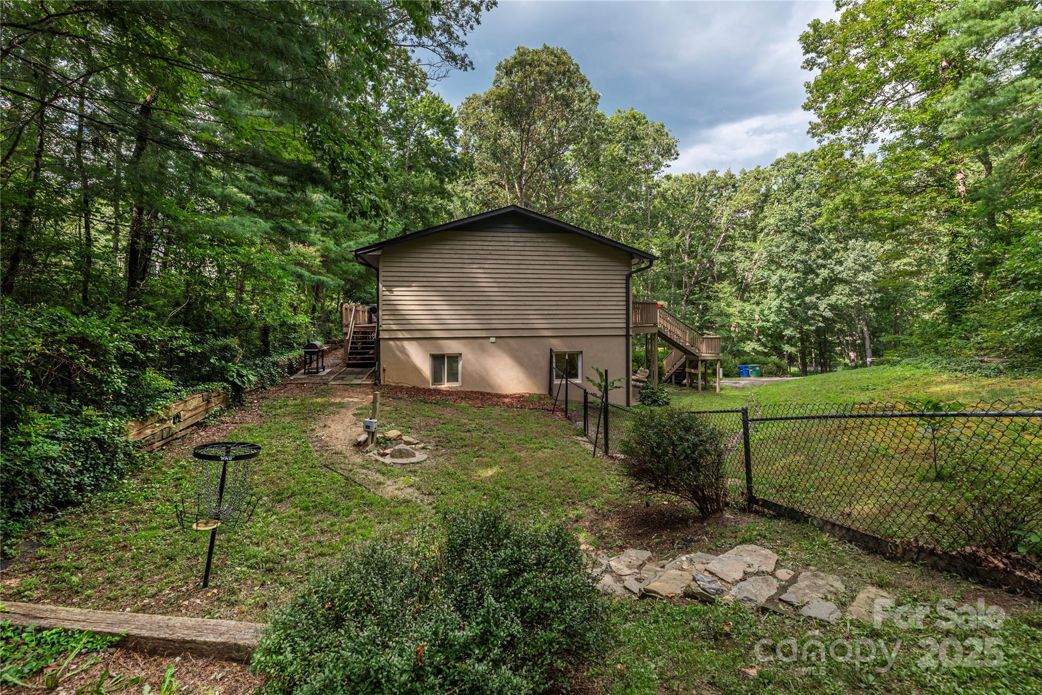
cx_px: 521
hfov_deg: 104.2
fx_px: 405
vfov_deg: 81.2
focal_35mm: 14
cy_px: 348
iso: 320
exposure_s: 1/500
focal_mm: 14
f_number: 7.1
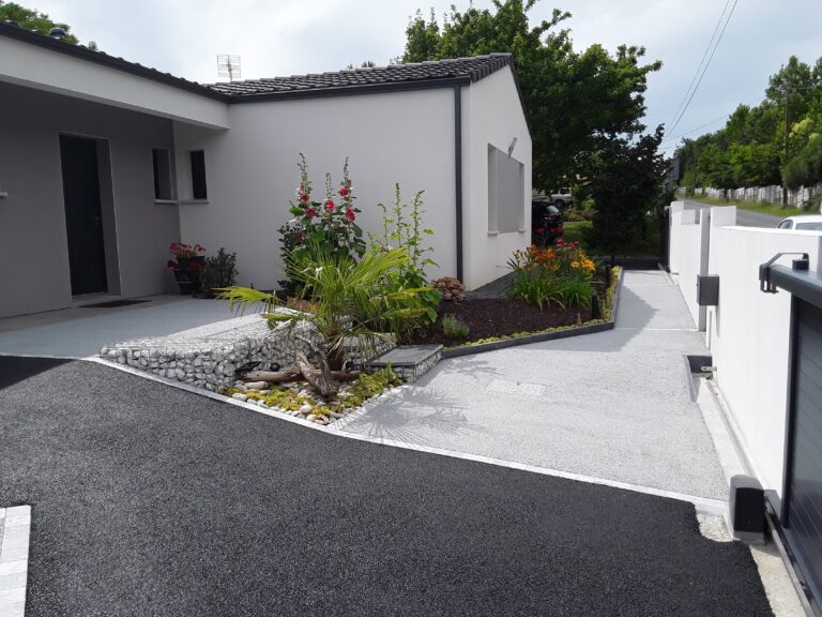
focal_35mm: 27
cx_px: 411
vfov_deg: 51.4
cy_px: 308
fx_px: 641
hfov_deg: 65.3
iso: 40
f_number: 1.9
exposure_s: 1/1695
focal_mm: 2.91
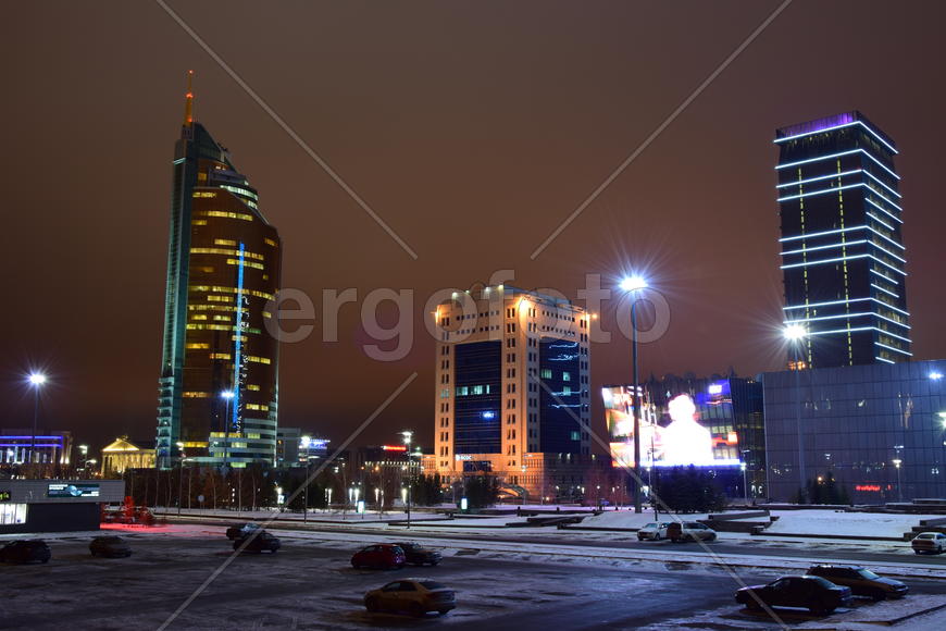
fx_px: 946
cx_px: 473
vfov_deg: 36.9
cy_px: 316
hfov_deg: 53.1
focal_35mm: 36
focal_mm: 24
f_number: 11
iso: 100
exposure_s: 4
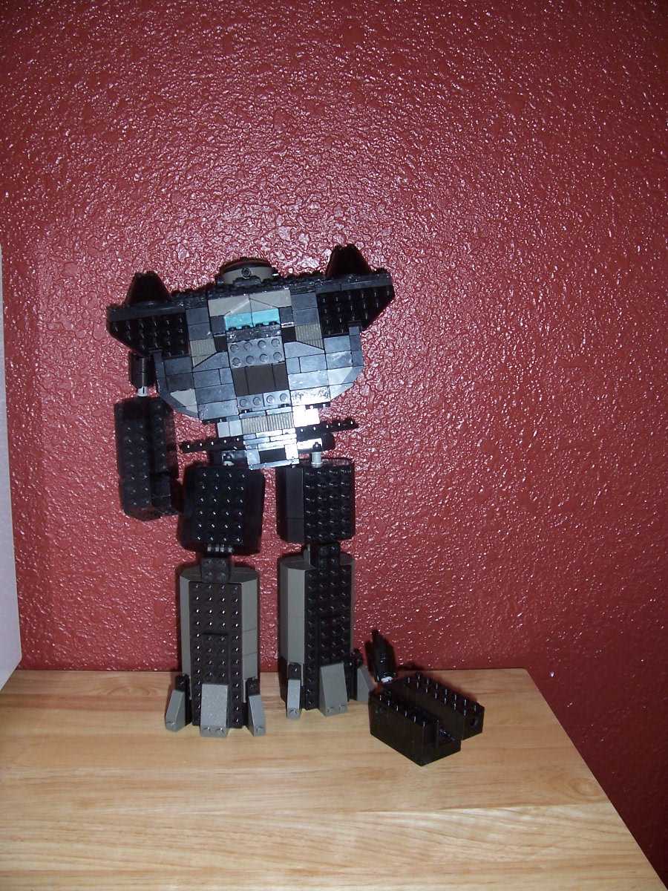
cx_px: 334
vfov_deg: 54.0
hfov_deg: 41.8
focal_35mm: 34
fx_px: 875
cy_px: 446
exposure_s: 1/60
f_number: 2.7
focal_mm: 5.6
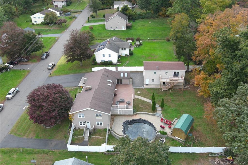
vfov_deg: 44.9
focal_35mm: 29
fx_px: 200
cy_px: 82
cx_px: 124
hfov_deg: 63.7
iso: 100
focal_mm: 10.57
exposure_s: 1/170
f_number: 2.8
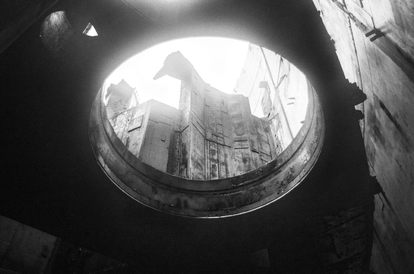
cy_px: 137
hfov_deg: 67.5
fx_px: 310
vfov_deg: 47.7
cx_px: 207
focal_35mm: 27
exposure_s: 1/3000
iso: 800
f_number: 3.5
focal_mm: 18
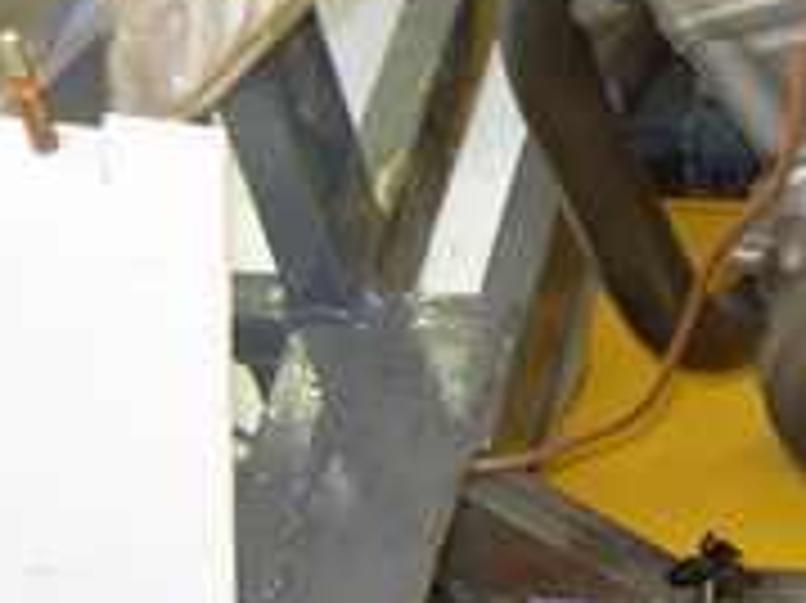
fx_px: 3165
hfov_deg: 13.6
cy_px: -140
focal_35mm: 136
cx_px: 1247
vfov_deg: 10.7
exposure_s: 1/13.3
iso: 200
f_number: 2.8
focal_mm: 7.8
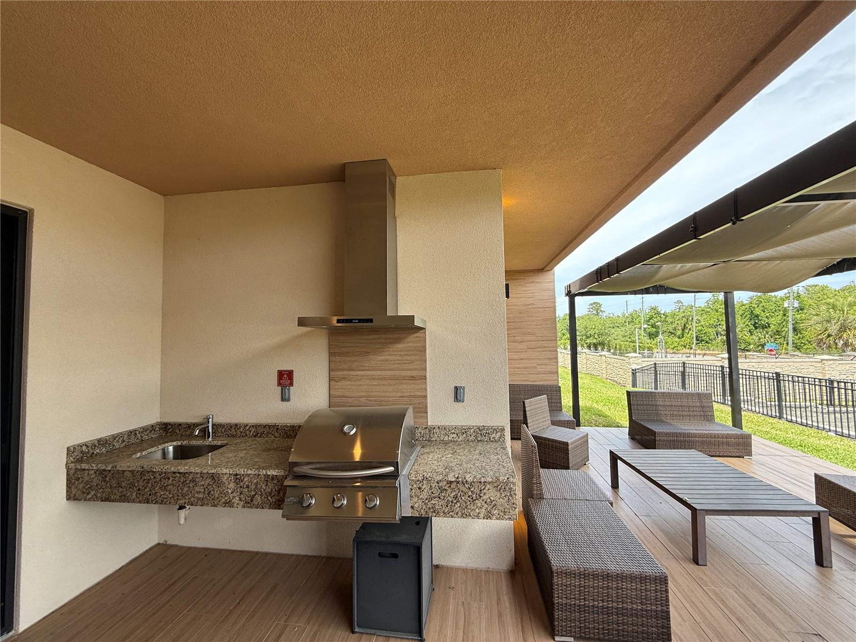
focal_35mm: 14
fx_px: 346
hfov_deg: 102.1
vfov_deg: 85.7
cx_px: 428
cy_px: 321
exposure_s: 1/277
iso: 64
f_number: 2.2
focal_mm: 2.22
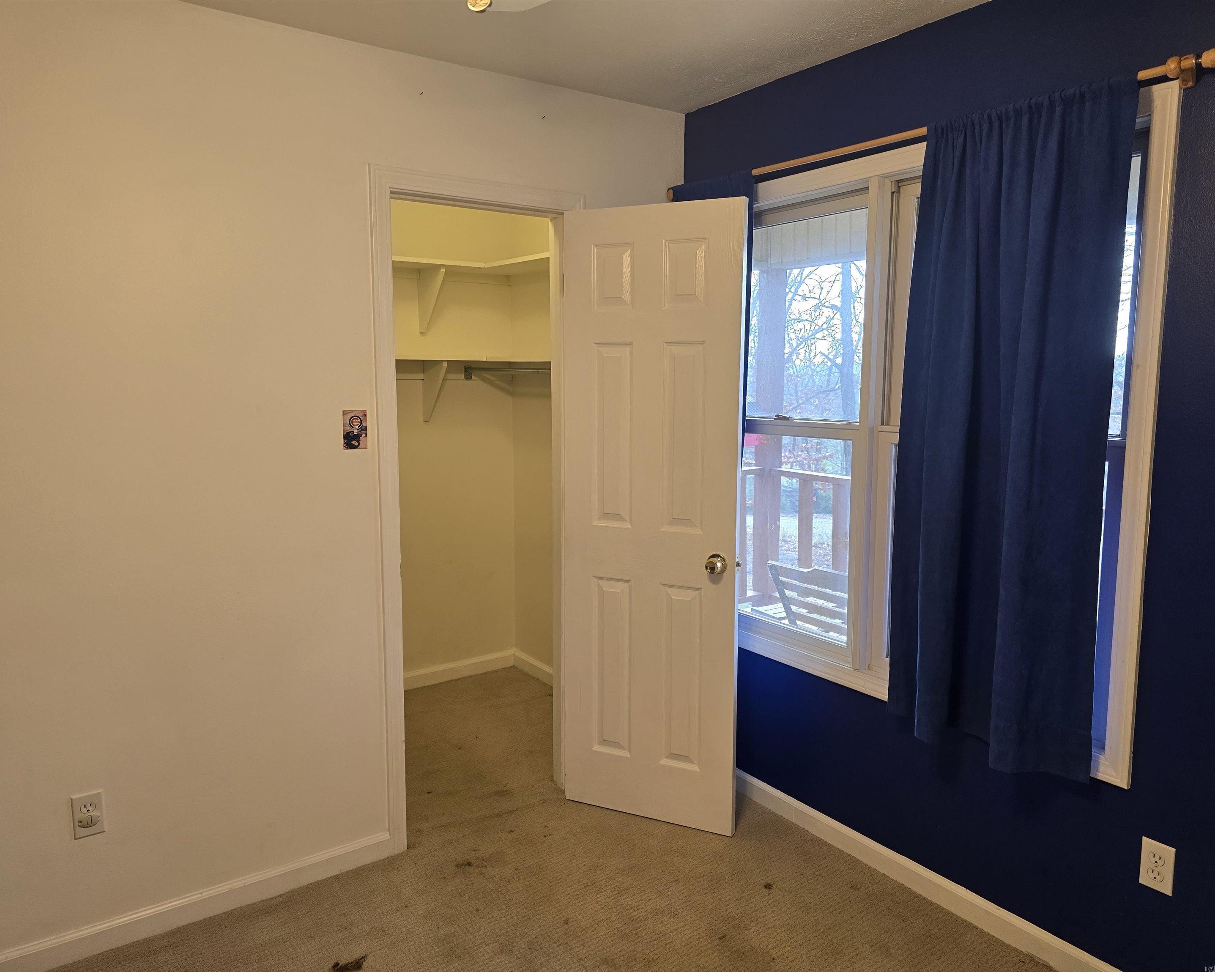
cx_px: 598
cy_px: 487
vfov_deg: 58.8
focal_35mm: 24
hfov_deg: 70.3
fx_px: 863
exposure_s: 1/120
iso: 125
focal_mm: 6.3
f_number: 1.7
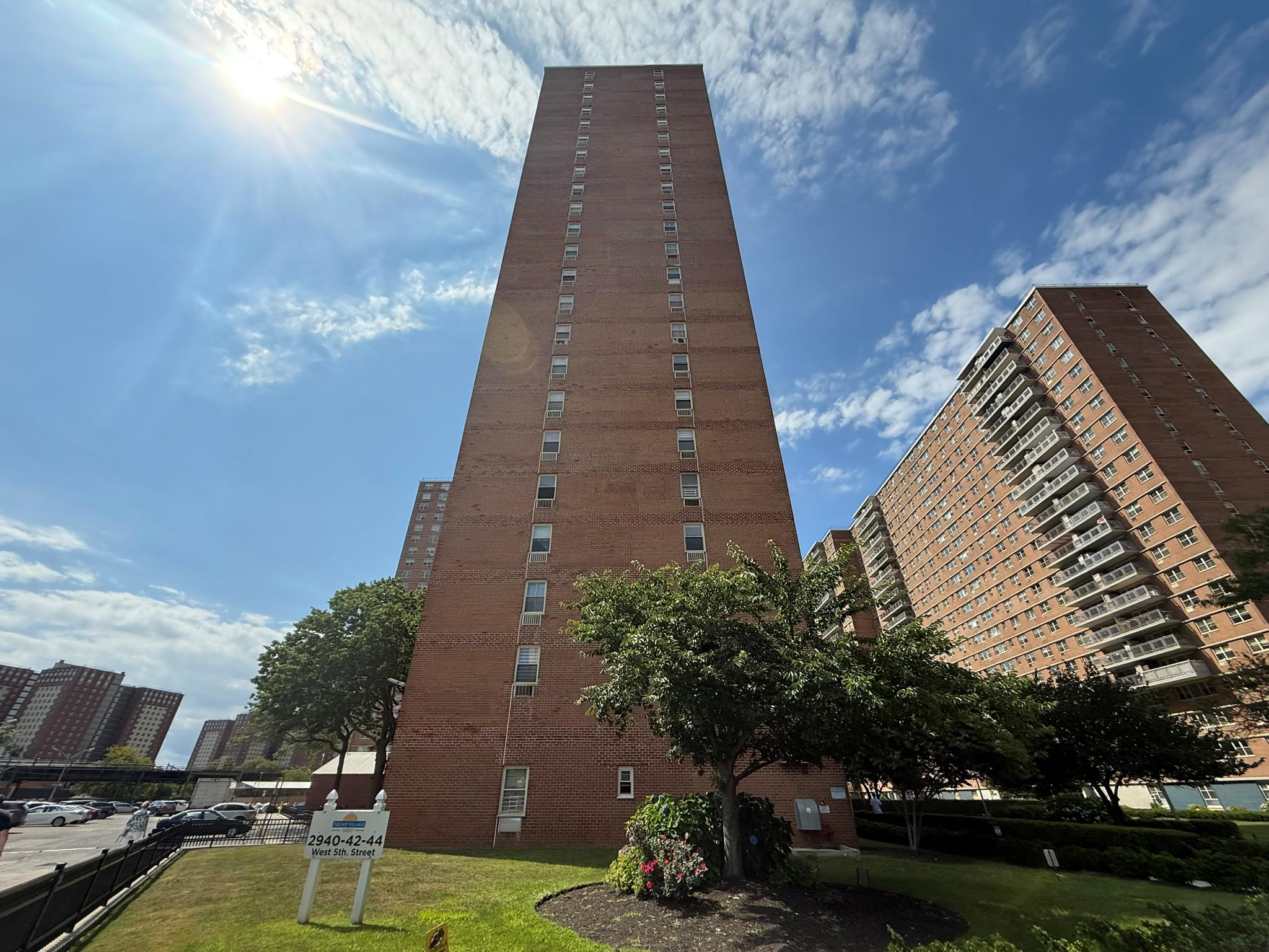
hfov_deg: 102.1
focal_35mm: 14
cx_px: 634
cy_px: 476
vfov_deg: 85.7
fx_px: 513
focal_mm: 2.22
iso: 64
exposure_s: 1/2506
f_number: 2.2
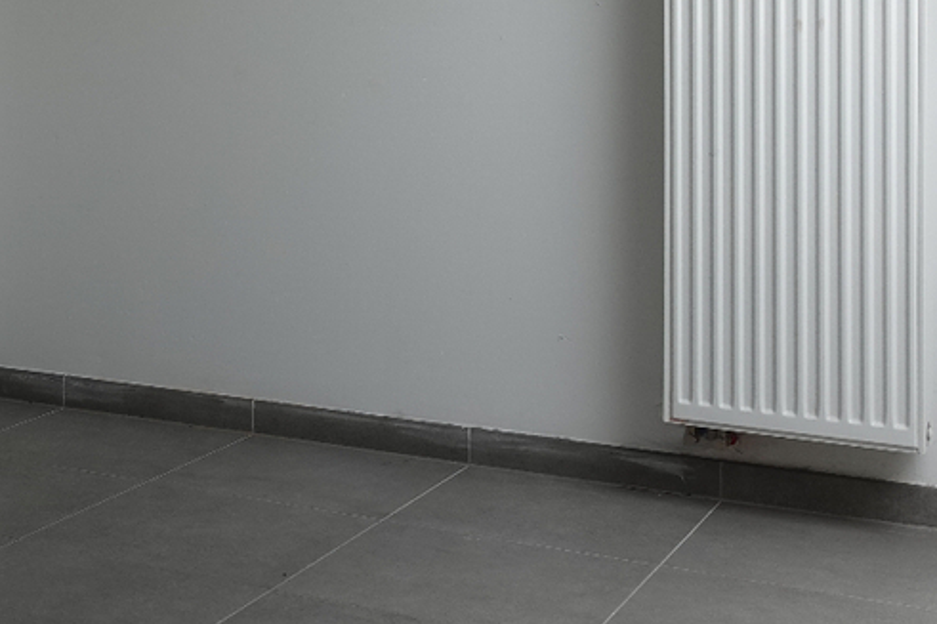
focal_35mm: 66
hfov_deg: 28.2
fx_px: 1717
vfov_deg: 20.1
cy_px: 25
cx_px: -52
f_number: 4
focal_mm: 8.8
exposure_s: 1/80
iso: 125
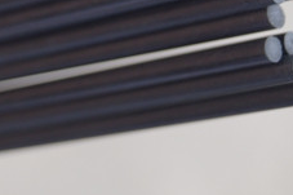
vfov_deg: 5.2
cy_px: -98
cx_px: 40
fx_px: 2147
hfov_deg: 7.8
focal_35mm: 264
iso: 200
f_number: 5.6
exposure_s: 1/80
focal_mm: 50
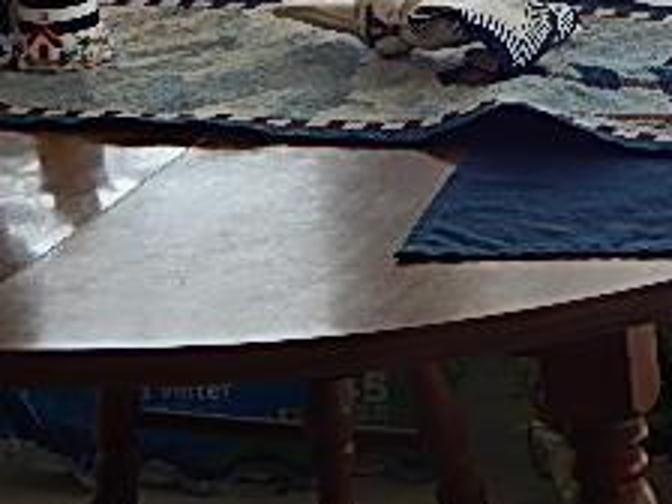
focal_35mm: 137
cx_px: 624
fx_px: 2660
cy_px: -123
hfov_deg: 14.2
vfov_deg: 10.6
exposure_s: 1/80
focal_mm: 8.6
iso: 125
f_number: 3.7
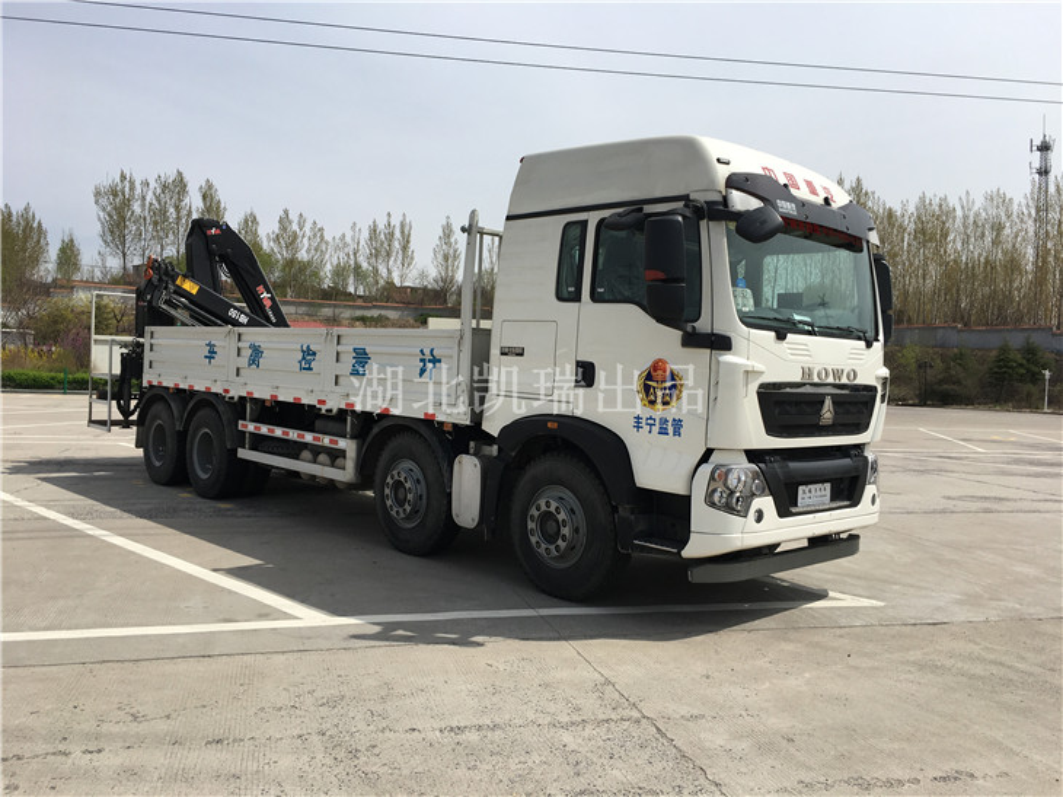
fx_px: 890
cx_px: 532
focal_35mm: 29
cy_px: 398
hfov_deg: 61.7
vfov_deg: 48.2
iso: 25
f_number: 2.2
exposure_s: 1/2564
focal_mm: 4.15
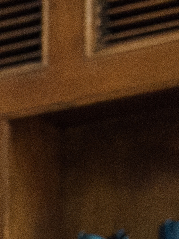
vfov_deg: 4.8
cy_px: 779
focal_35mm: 391
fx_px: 2696
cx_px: -681
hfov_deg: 3.5
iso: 800
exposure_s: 1/160
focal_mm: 38
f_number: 3.5
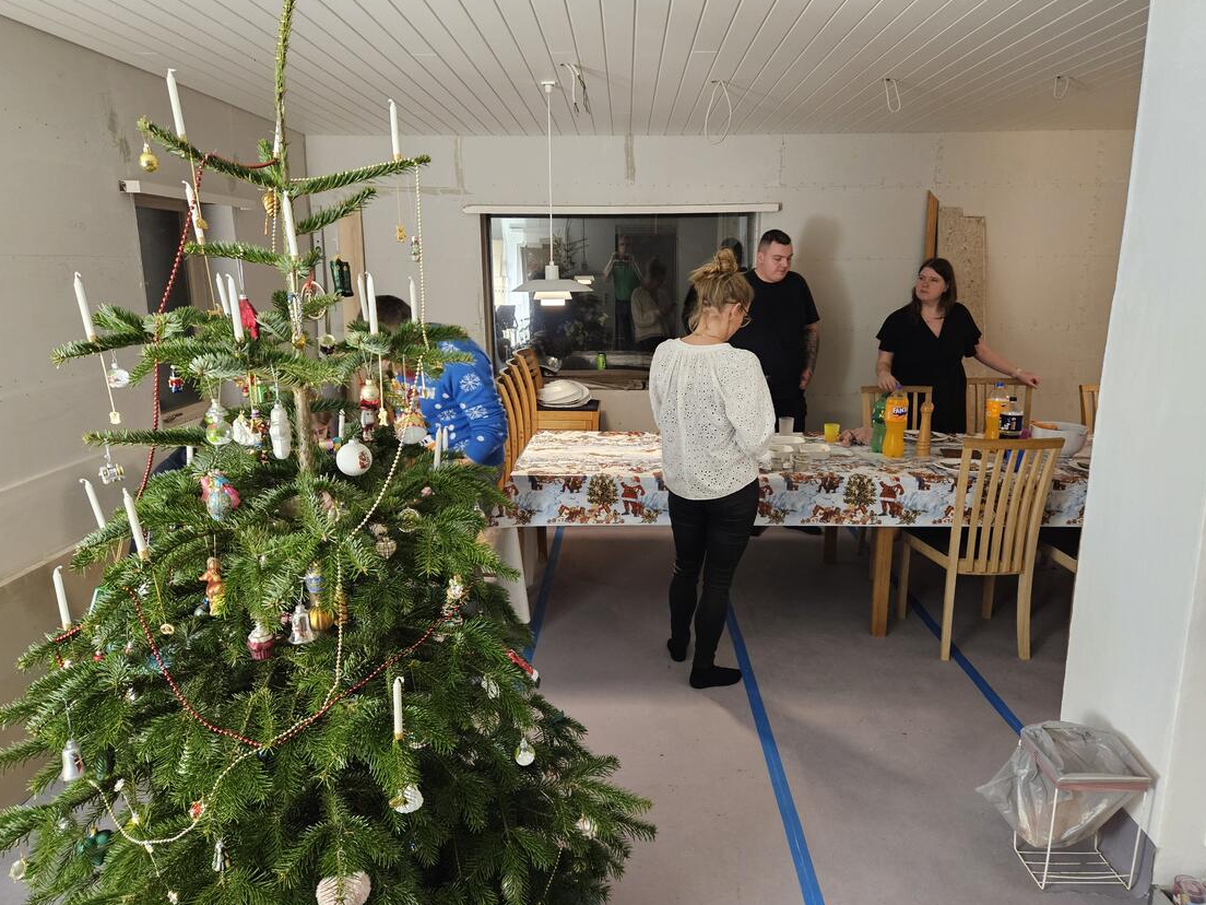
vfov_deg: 56.8
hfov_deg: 71.6
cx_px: 606
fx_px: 836
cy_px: 446
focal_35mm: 24
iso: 640
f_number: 1.8
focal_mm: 5.4
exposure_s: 1/50
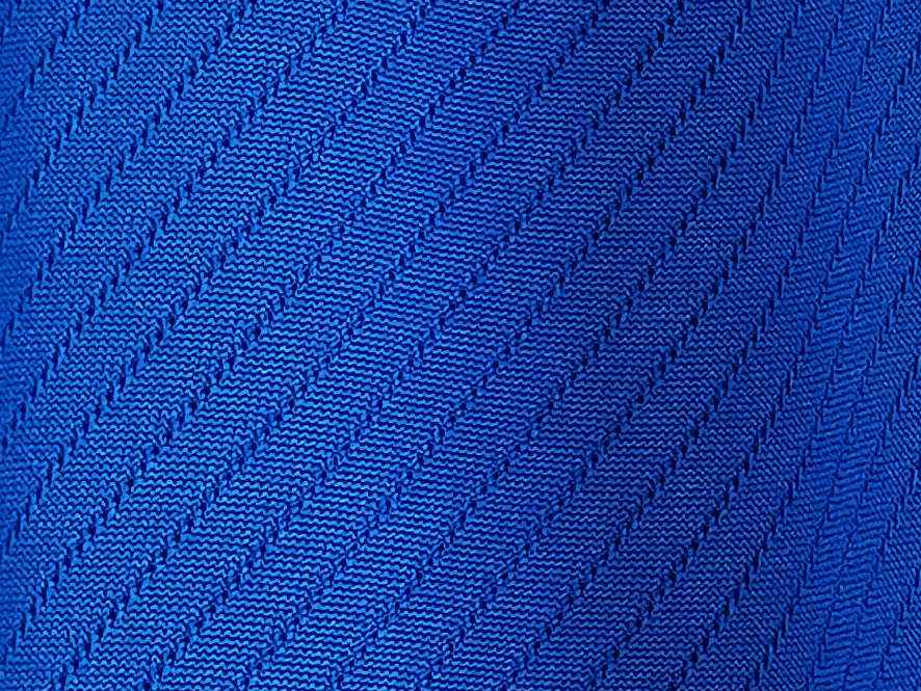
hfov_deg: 10.0
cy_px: 612
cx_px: 1913
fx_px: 4844
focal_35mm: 182
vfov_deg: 8.1
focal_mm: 5.58
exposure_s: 1/100
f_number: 1.8
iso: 125
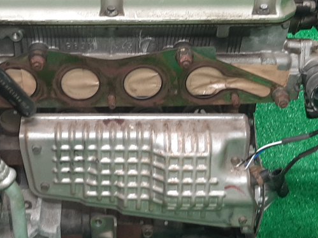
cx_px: 122
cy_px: 120
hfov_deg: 25.9
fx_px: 689
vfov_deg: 19.6
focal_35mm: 75
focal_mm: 3.93
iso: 134
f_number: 1.7
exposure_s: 1/50
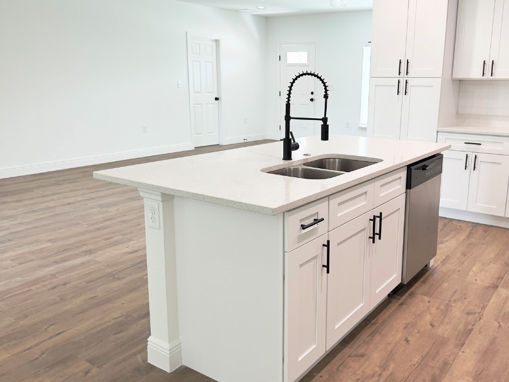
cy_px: 180
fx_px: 456
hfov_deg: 57.7
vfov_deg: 45.4
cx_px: 314
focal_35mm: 31
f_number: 1.78
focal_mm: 6.76
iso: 125
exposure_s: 1/120
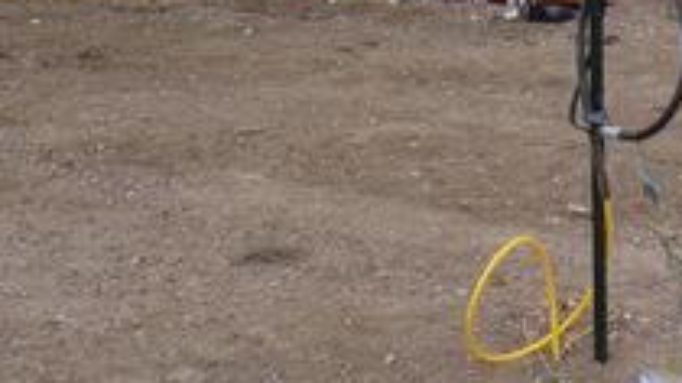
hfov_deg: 19.2
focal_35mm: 109
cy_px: -200
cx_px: 630
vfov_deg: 10.7
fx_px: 1971
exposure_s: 1/120
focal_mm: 7.6
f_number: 5.1
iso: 100
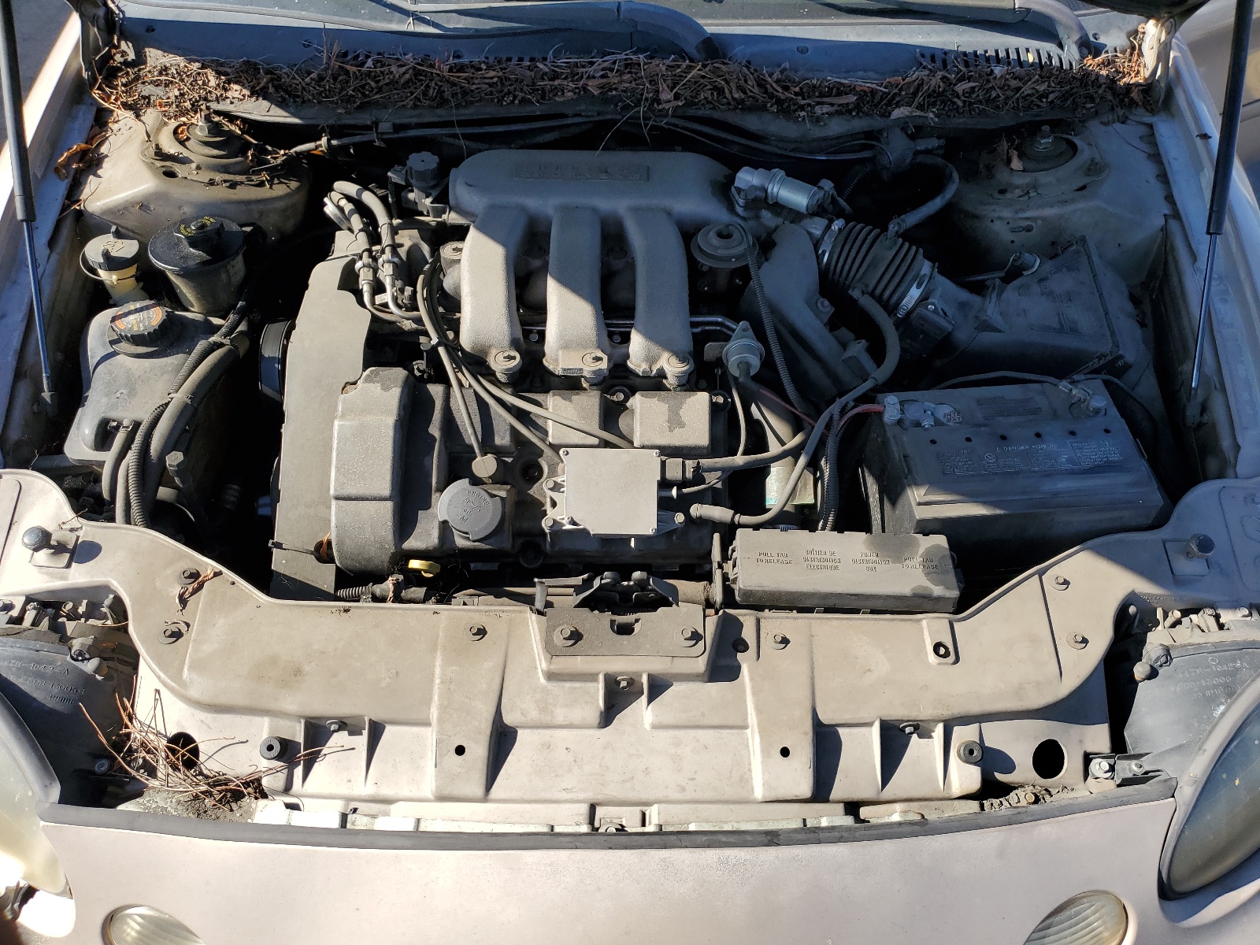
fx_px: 946
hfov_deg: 67.3
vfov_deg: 53.1
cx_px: 630
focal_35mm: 26
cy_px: 472
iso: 50
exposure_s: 1/1429
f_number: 1.5
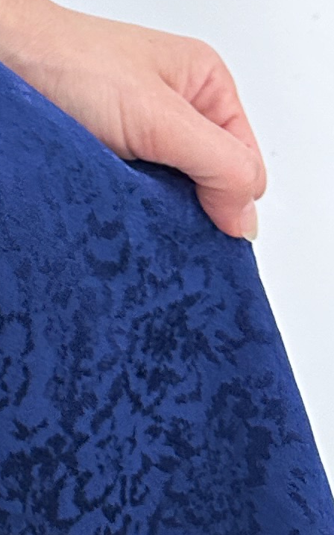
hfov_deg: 7.6
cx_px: -769
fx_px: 2083
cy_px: -274
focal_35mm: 143
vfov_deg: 13.7
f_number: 1.78
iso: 80
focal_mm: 6.86
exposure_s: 1/623
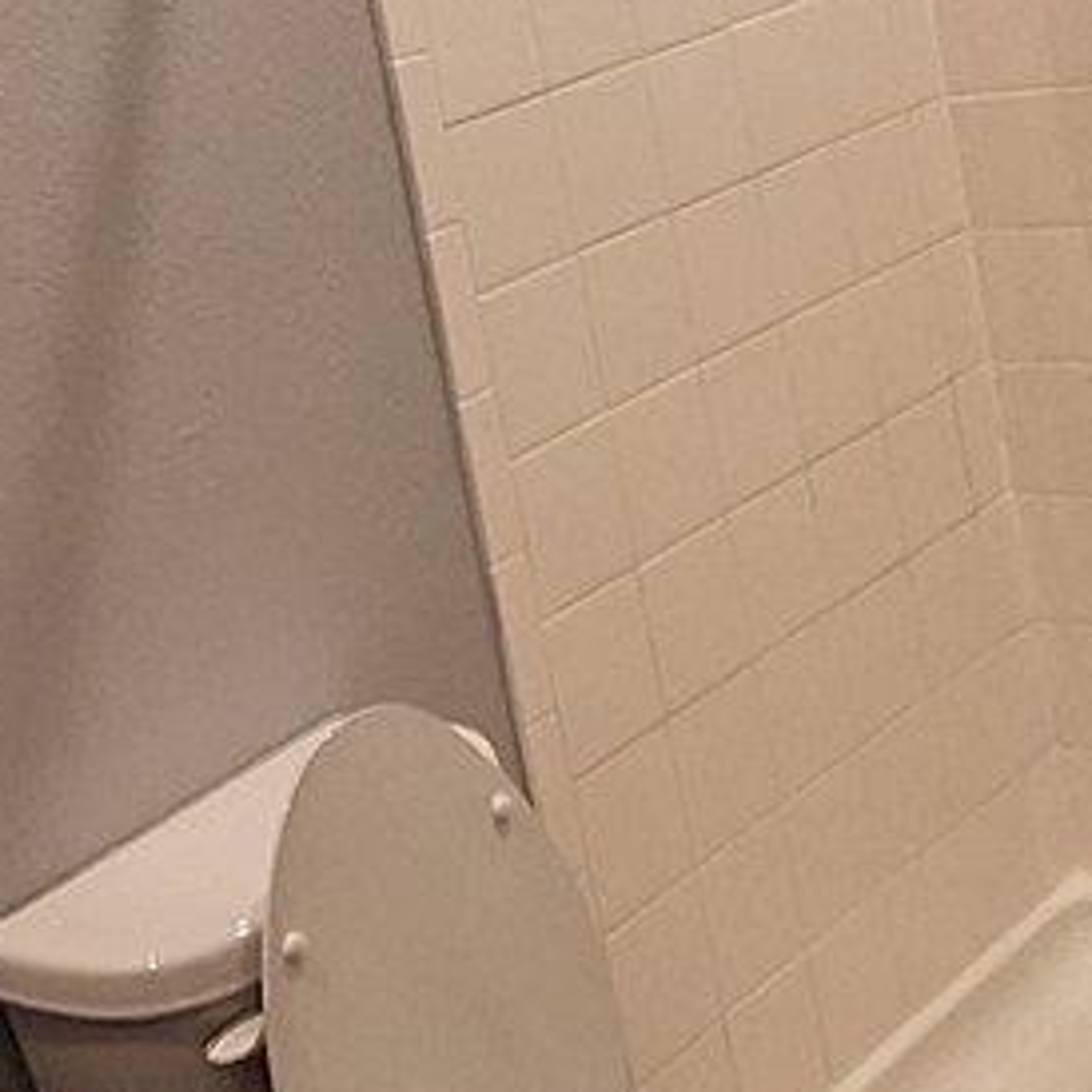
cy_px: 163
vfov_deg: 25.1
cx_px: 36
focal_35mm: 67
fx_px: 2391
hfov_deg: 24.7
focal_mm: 1.74
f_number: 2.2
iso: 160
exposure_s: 1/40
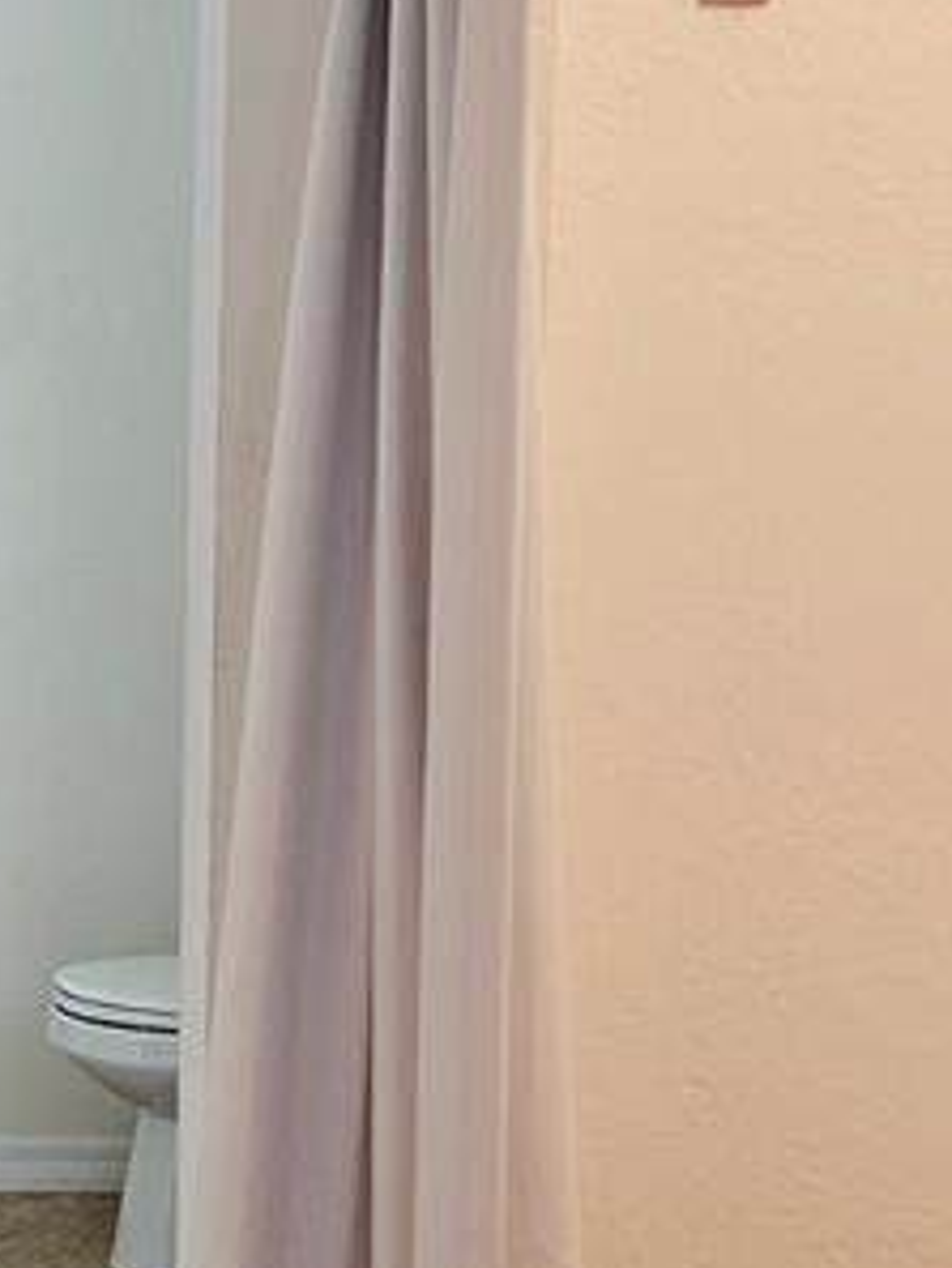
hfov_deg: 14.9
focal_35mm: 93
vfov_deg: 21.1
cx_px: -435
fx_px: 3408
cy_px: 751
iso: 160
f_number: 1.8
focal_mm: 5.4
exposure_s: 1/120
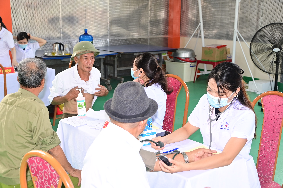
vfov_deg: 28.1
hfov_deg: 41.1
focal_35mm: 48
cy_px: 94
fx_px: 377
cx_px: 142
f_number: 4.2
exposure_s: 1/200
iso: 500
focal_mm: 32
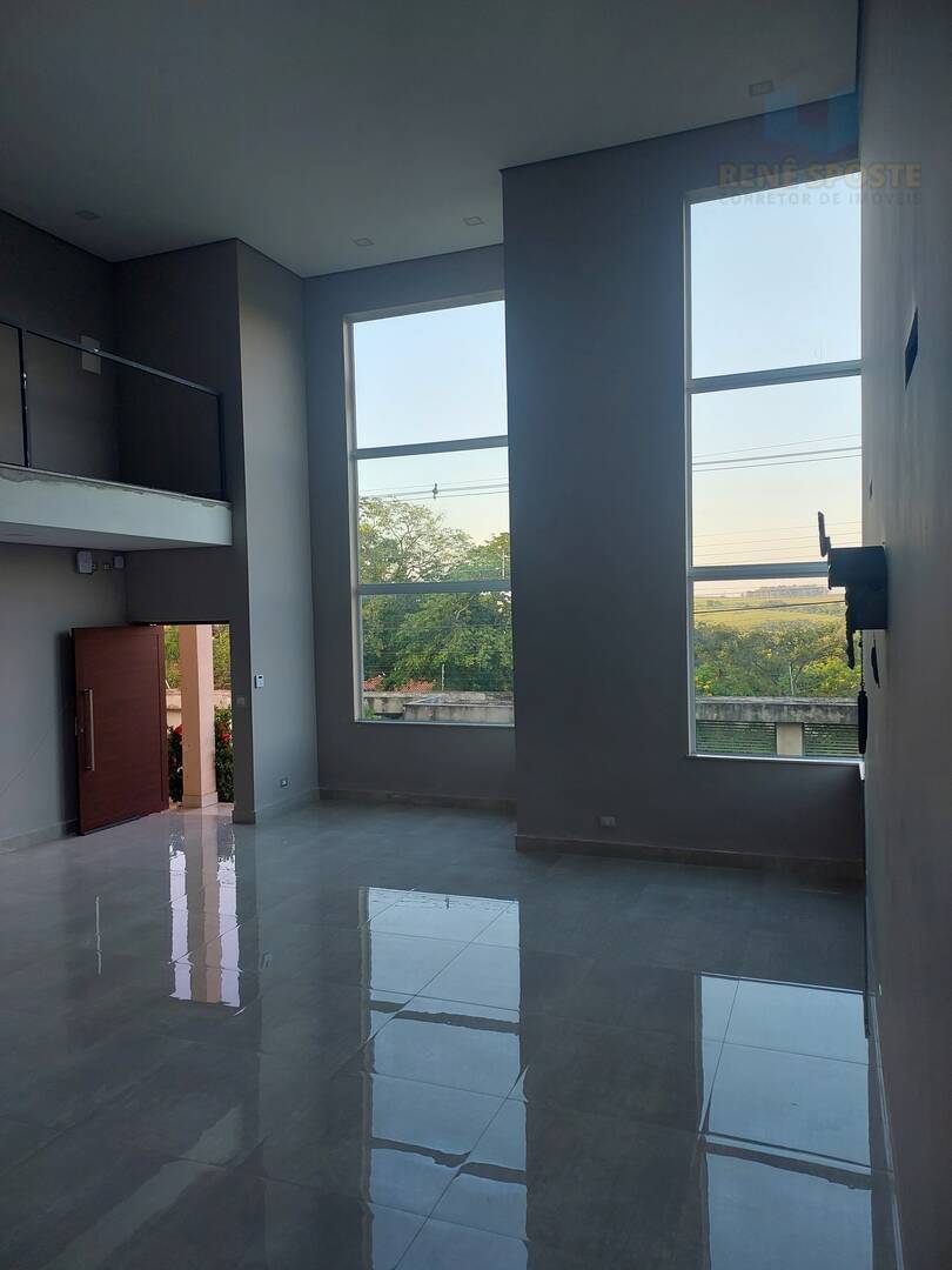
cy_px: 635
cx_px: 476
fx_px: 1027
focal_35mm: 28
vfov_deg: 63.4
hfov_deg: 49.7
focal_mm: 5.32
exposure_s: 1/60
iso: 25
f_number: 1.8
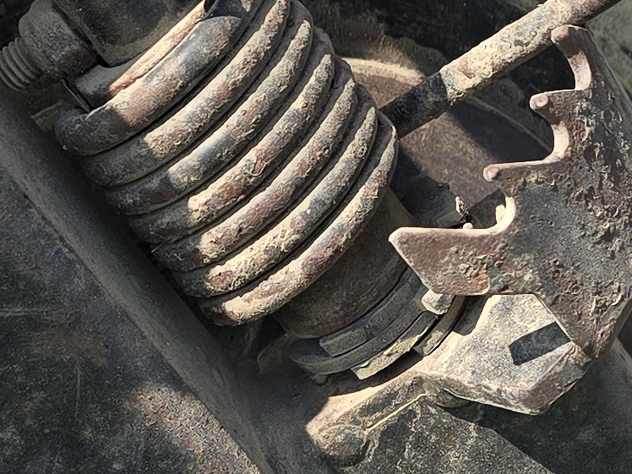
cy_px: 643
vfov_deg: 11.7
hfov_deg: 16.0
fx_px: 2246
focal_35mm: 123
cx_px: 303
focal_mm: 6.3
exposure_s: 1/368
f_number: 1.7
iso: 12
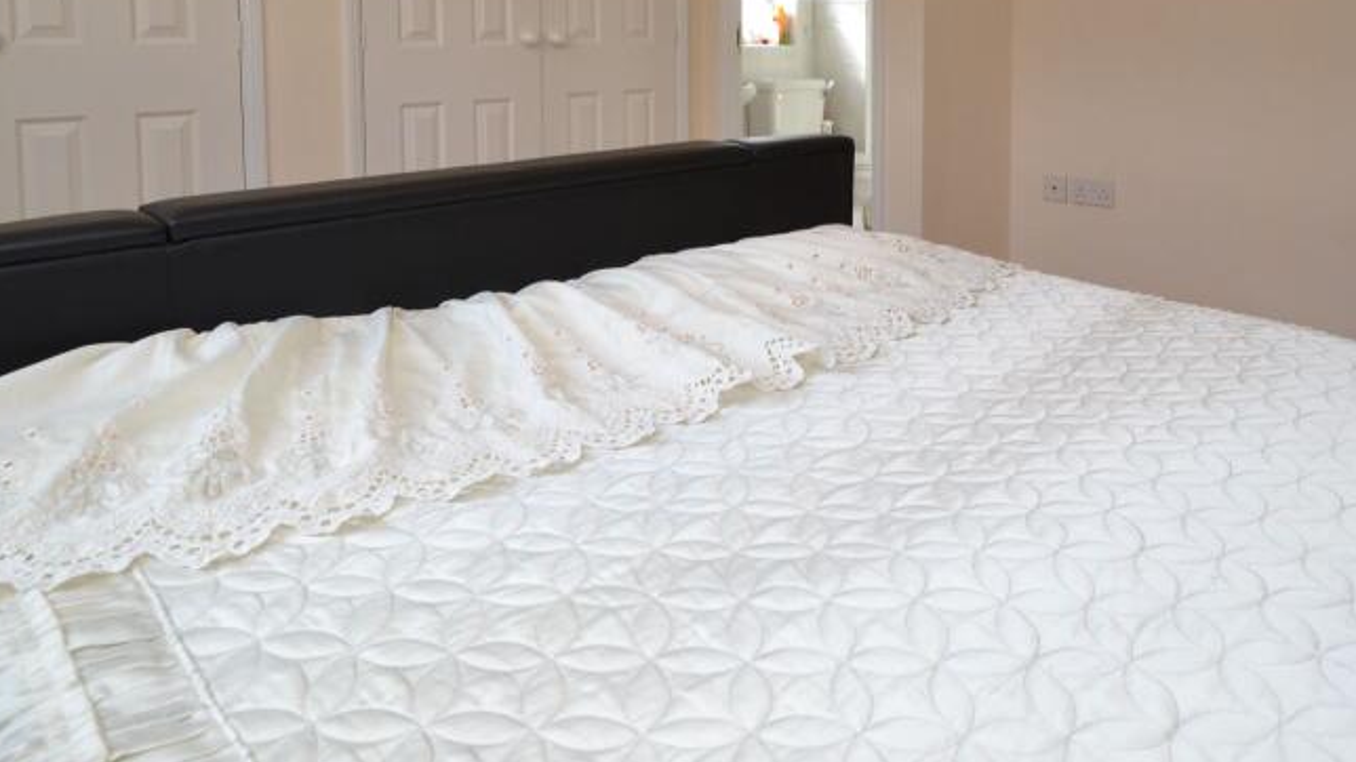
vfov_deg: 42.4
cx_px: 756
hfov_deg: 73.8
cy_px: 83
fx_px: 899
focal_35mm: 25
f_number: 5.6
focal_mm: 10
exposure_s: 1/125
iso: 400
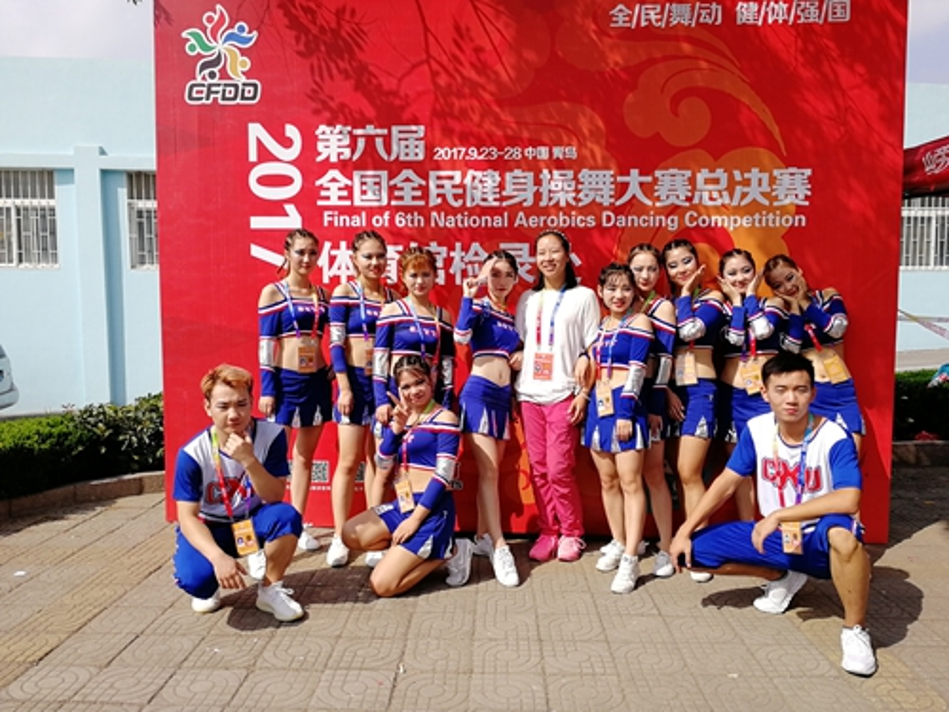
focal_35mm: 27
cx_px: 474
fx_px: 740
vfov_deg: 51.4
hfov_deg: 65.3
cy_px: 356
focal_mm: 3.95
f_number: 2.2
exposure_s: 1/1208
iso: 50
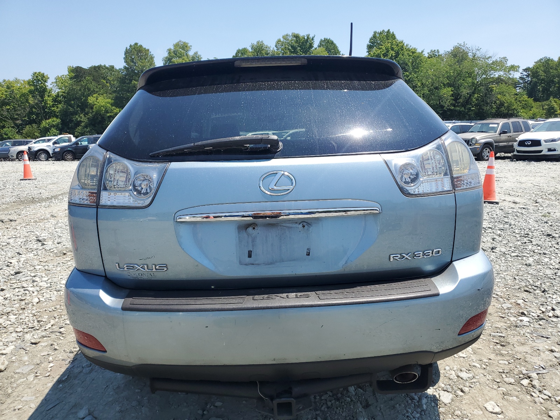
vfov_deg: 53.1
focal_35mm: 26
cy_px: 210
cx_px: 280
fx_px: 421
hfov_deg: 67.3
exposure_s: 1/2500
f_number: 1.5
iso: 50
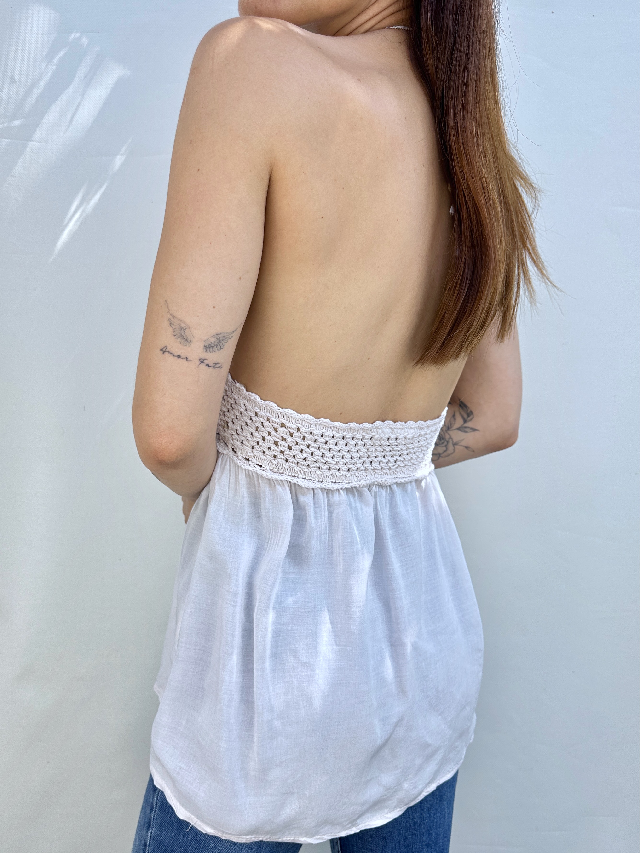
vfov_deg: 71.6
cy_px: 426
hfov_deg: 56.8
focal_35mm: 24
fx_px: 592
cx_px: 320
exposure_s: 1/567
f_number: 1.78
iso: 80
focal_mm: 6.86
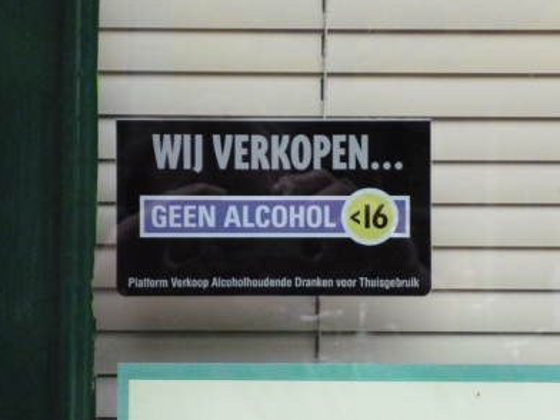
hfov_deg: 13.8
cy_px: 210
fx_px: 2313
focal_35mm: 143
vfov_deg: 10.4
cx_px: 277
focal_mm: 20
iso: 1250
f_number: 6.5
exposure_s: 1/15
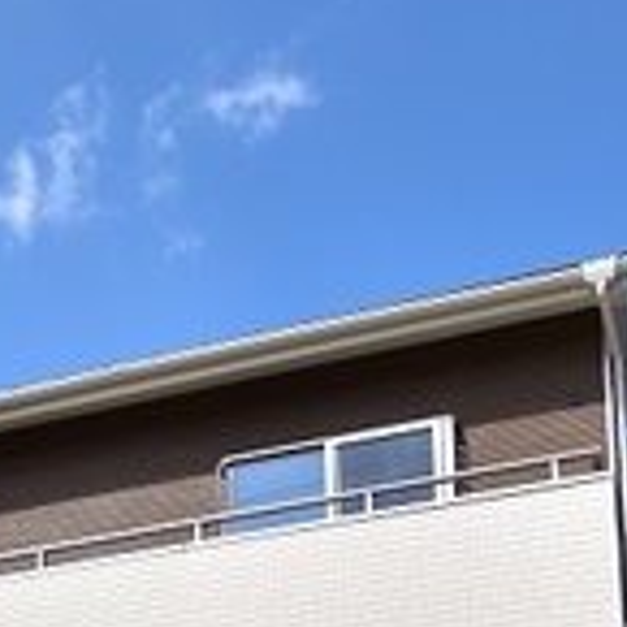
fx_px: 1353
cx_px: 112
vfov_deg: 21.3
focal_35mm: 66
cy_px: 982
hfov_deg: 25.6
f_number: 3.5
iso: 160
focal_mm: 10
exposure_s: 1/2500
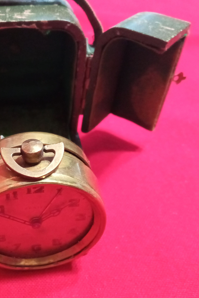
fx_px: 315
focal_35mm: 38
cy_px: 148
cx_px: 32
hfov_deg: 33.7
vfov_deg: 50.7
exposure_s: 1/25
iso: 867
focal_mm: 3.79
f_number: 2.2
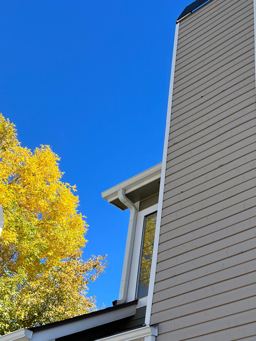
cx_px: 221
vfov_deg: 37.3
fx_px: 503
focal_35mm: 51
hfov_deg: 27.7
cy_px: 206
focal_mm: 5.7
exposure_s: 1/1252
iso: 50
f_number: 1.5
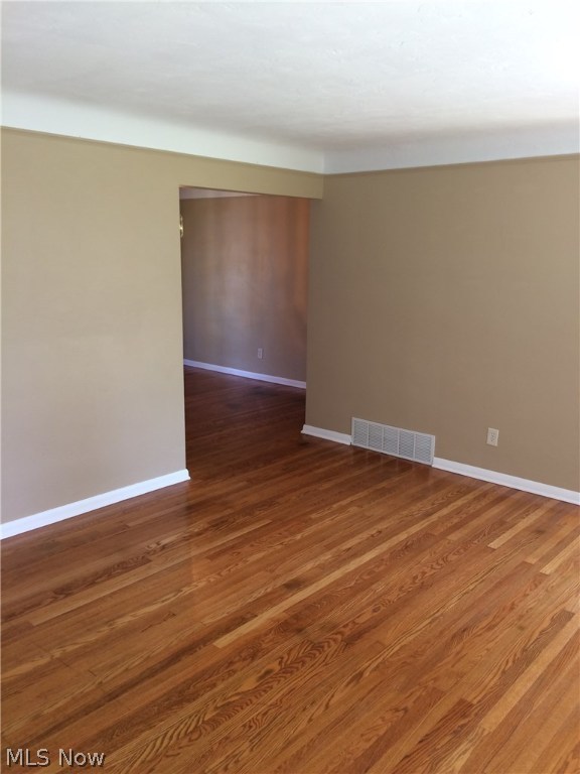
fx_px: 648
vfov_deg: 61.7
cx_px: 290
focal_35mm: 29
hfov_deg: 48.2
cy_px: 387
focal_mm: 4.15
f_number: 2.2
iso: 40
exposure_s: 1/30
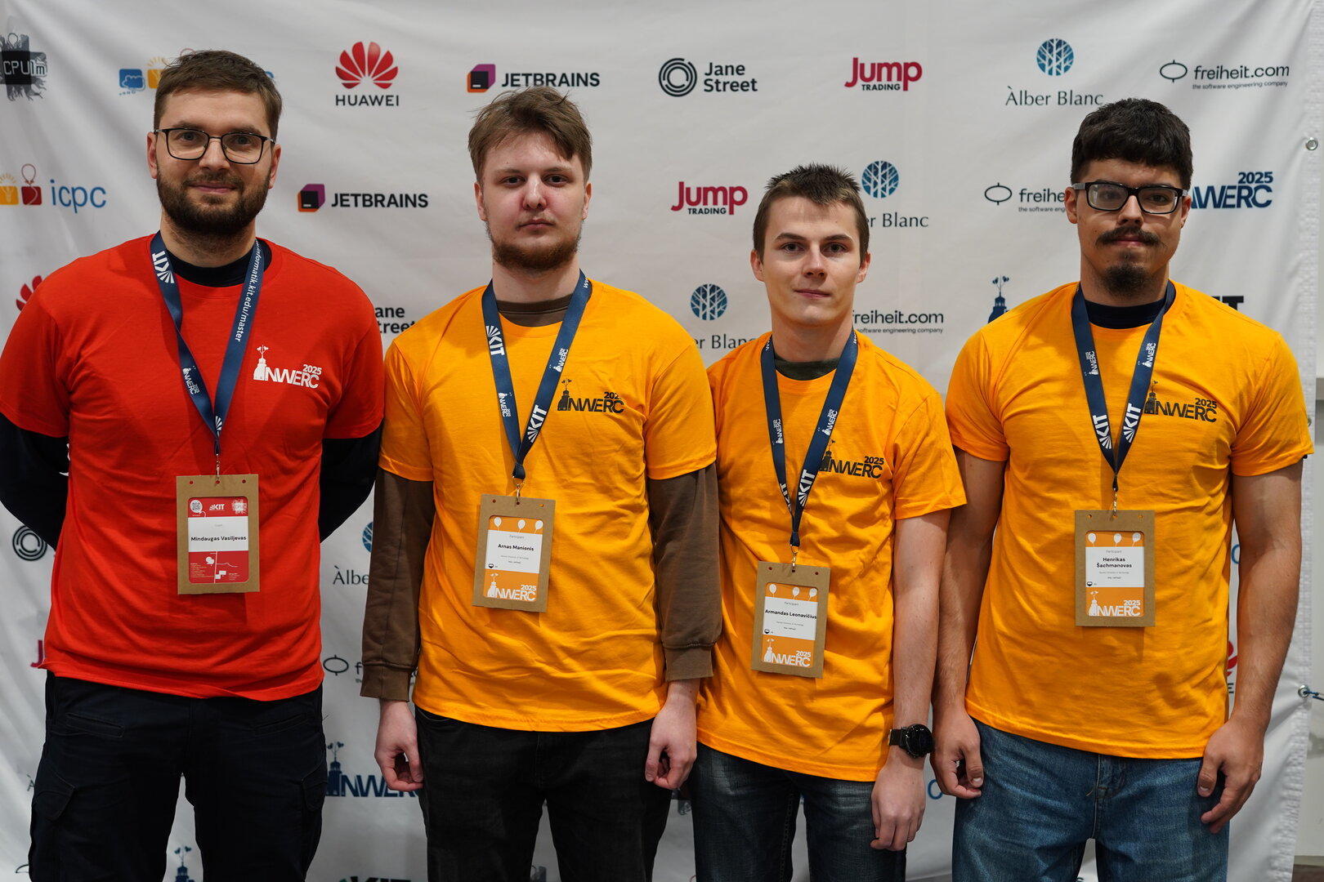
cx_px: 662
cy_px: 441
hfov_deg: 39.6
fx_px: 1839
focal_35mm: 50
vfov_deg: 27.0
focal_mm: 50
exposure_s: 1/50
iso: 640
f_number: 2.8
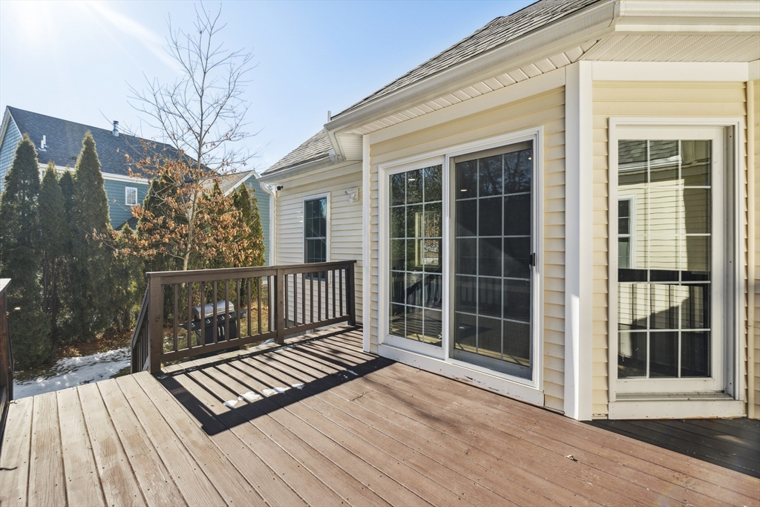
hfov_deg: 96.7
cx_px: 380
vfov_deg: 73.8
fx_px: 338
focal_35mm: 16
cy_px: 254
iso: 250
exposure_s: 1/160
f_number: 8
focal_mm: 16
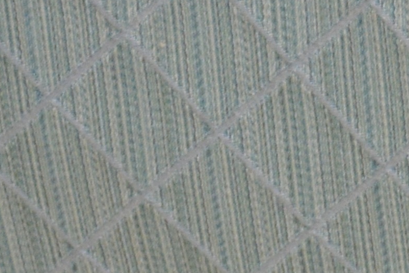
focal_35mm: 401
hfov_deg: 5.0
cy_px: 470
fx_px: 4553
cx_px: 909
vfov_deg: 3.4
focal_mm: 35
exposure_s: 1/60
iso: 500
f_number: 4.5
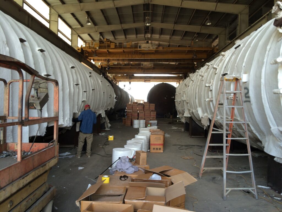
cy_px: 106
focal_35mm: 29
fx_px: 236
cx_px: 141
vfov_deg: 48.2
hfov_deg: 61.7
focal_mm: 4.15
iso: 40
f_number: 2.2
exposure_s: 1/120
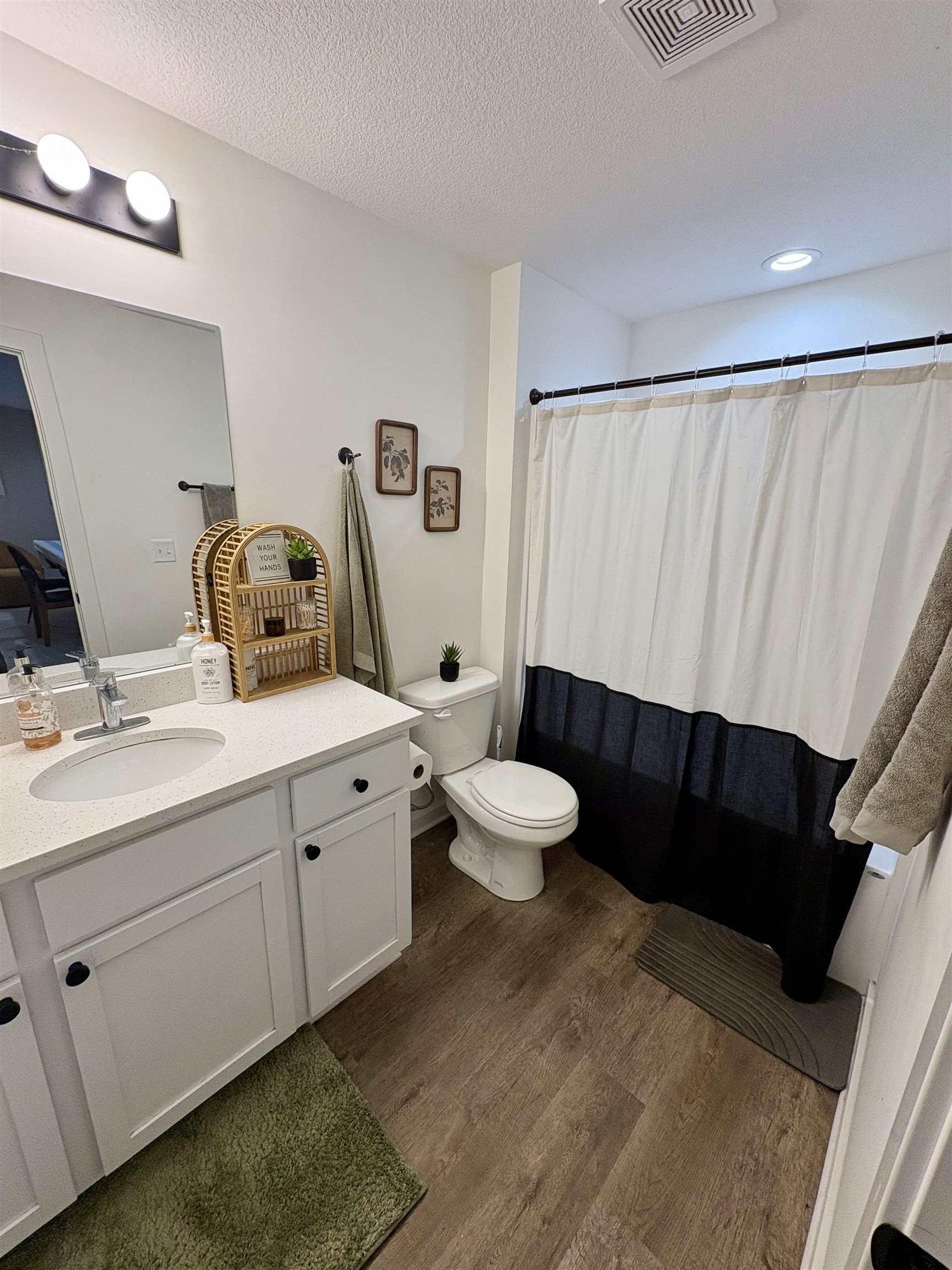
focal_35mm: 14
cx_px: 476
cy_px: 635
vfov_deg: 102.1
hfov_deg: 85.7
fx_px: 513
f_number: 2.2
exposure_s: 1/120
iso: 160
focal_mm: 2.22
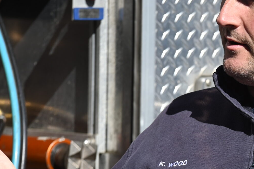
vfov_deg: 2.9
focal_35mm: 477
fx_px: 3364
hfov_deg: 4.3
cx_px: 272
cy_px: 109
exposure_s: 1/1000
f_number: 5.6
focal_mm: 185
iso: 200
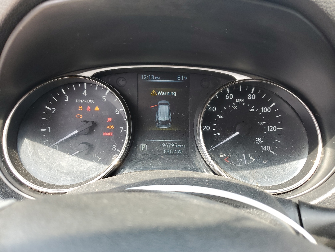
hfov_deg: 67.3
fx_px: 252
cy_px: 126
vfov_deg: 53.1
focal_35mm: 26
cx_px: 168
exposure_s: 1/120
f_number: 1.5
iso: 54
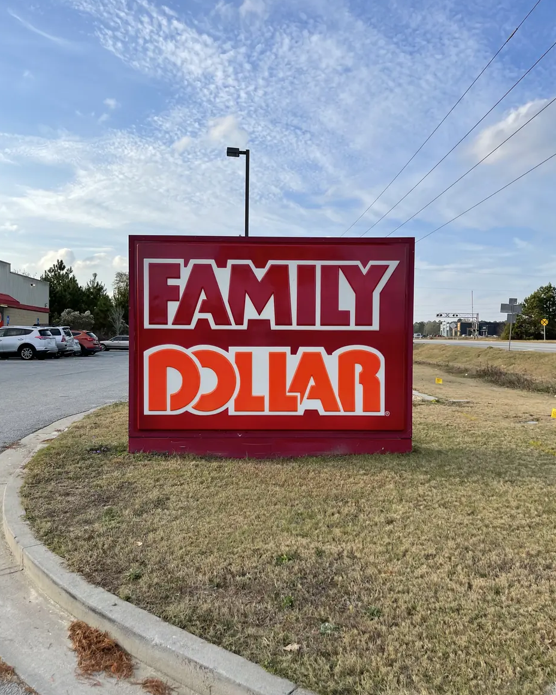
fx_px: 576
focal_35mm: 28
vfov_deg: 62.2
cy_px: 349
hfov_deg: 51.5
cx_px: 270
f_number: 1.6
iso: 32
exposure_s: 1/2597
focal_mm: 5.1
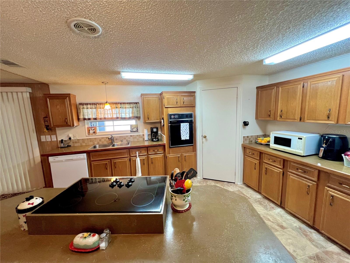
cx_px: 175
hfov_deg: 106.2
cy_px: 132
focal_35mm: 13
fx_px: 131
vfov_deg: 89.9
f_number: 1.8
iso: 160
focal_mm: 1.57
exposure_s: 1/60
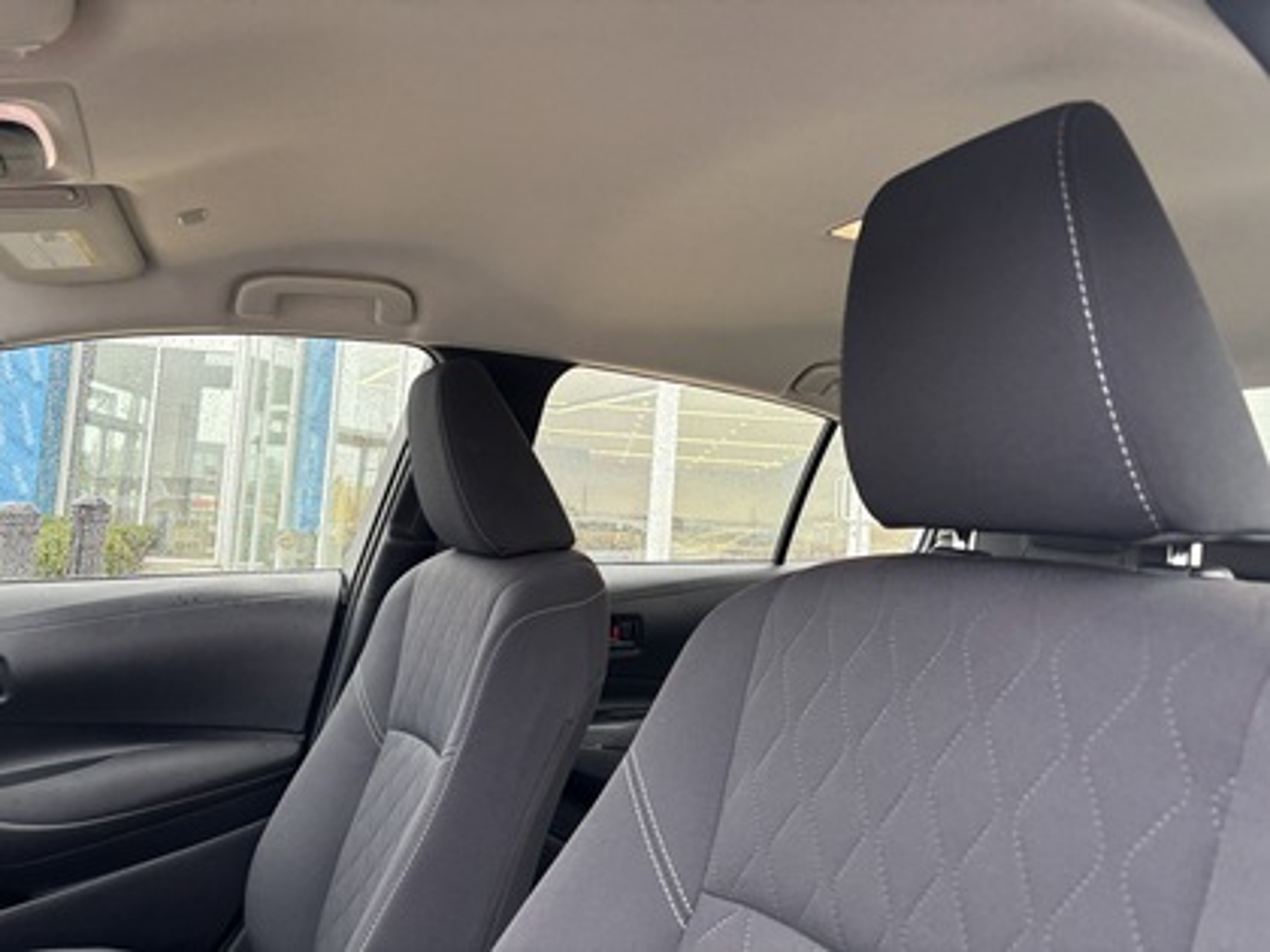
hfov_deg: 67.3
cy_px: 476
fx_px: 954
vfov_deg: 53.1
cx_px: 635
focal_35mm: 26
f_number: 1.6
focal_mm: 5.96
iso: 125
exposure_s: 1/91
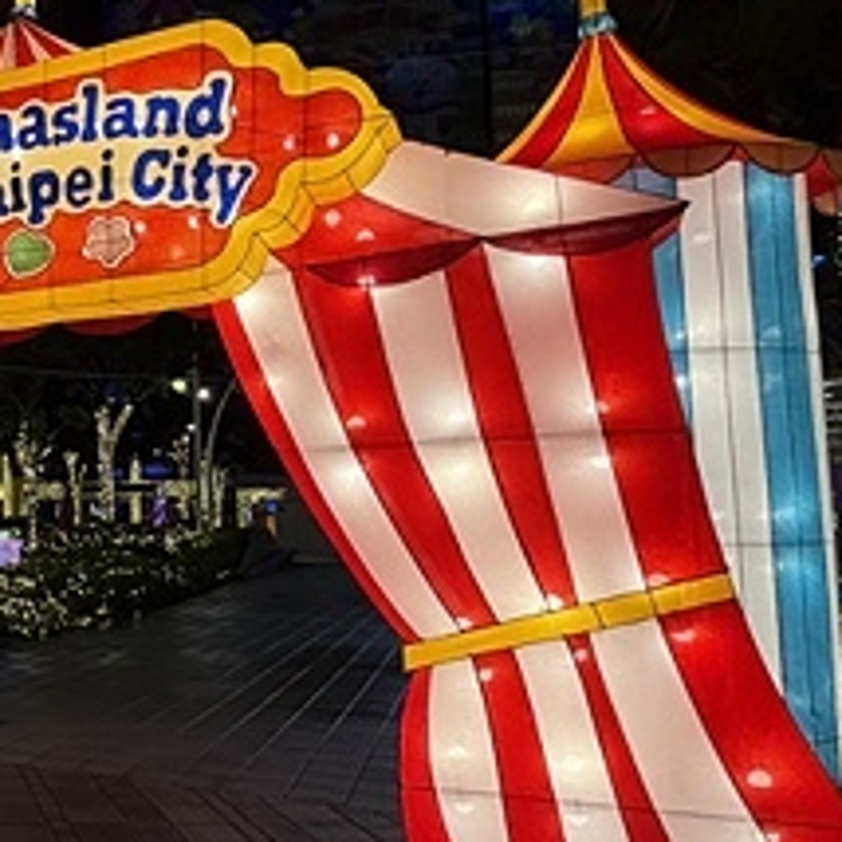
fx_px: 1018
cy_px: 445
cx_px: -126
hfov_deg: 36.5
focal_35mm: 37
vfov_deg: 44.9
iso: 160
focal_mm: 2.22
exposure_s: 1/120
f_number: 2.2
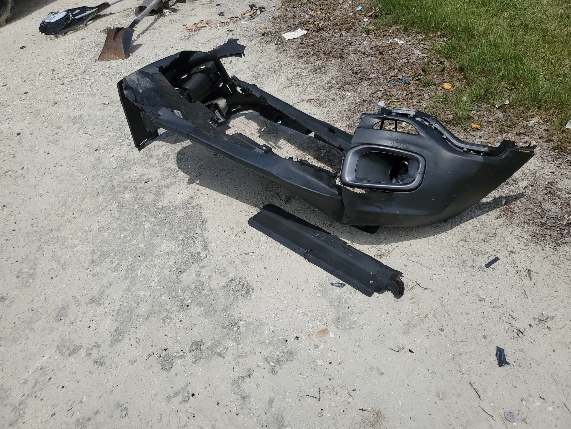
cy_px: 214
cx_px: 286
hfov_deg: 67.3
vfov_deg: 53.1
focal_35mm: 26
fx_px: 429
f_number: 1.5
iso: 50
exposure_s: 1/5000
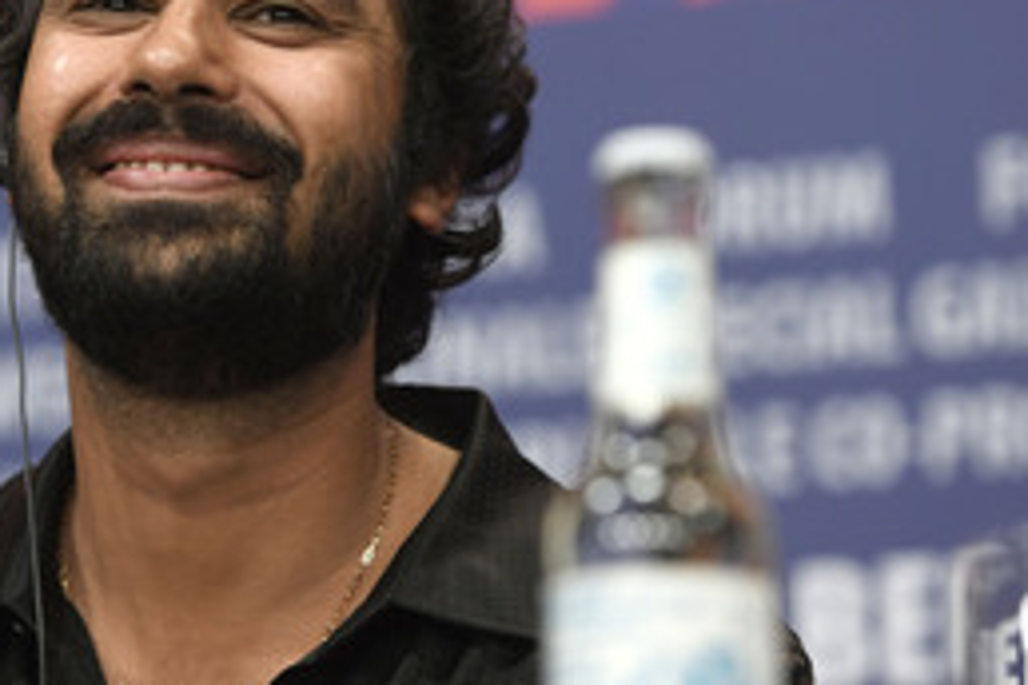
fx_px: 6739
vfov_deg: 5.8
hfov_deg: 8.7
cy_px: 291
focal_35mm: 236
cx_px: 237
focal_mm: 135
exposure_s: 1/320
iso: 1250
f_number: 4
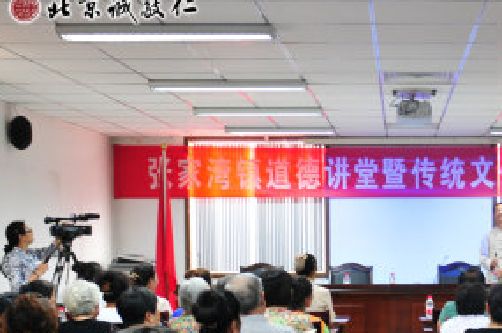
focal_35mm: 62
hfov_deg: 31.5
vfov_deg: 21.6
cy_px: 251
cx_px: 405
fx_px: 863
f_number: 3.2
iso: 500
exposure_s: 1/30
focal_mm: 24
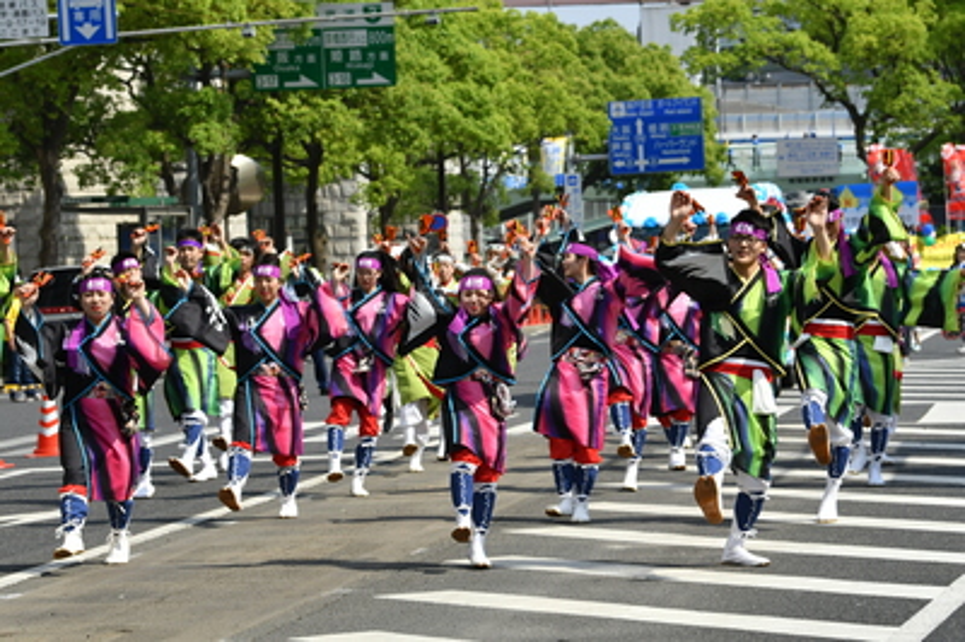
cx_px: 482
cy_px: 321
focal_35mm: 147
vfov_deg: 9.3
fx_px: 3937
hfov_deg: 14.0
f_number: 6.3
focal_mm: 98
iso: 400
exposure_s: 1/250
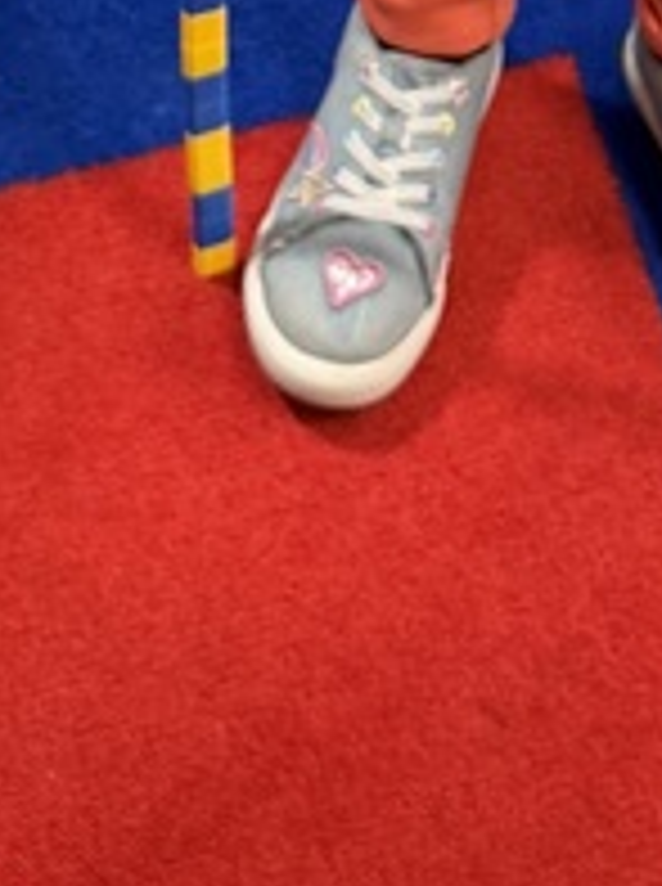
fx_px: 3198
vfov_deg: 13.3
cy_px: -949
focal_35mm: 125
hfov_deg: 11.6
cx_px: 748
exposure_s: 1/60
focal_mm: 6.76
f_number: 1.78
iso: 125
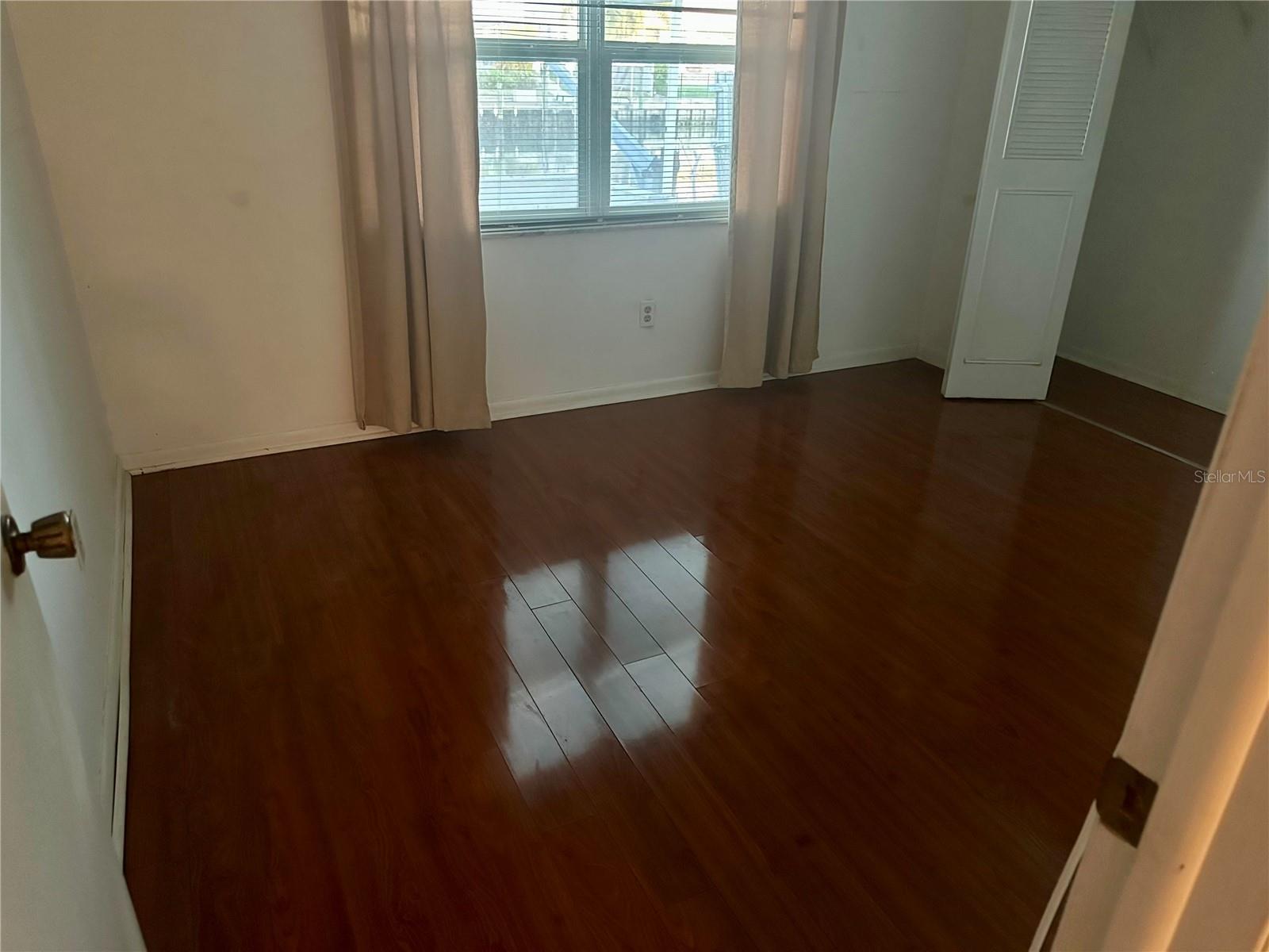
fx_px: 880
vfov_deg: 56.8
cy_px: 476
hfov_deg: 71.6
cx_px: 634
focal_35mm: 24
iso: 1250
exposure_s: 1/30
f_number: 1.78
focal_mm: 6.86
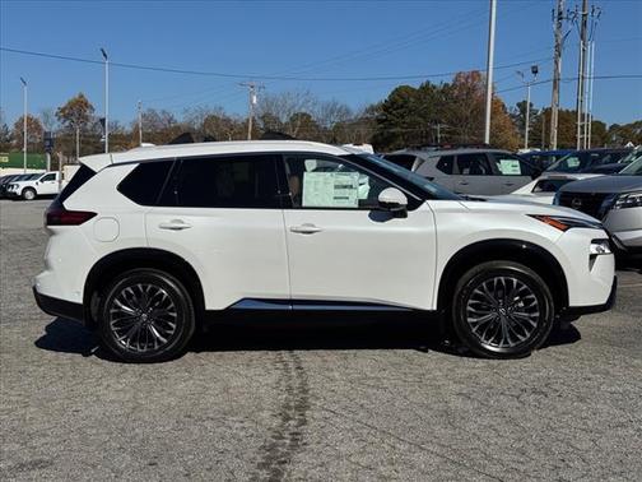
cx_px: 321
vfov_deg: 30.3
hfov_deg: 39.7
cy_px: 241
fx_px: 890
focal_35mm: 48
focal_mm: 6.76
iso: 80
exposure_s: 1/15385
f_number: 1.78
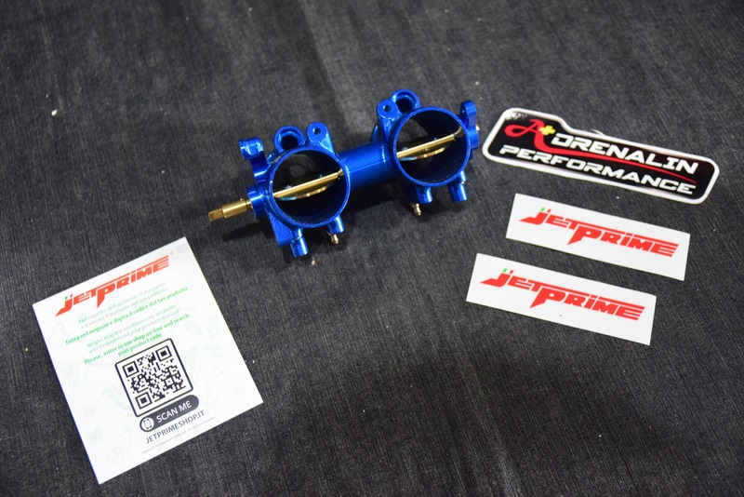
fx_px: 868
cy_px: 248
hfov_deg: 46.4
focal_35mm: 42
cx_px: 372
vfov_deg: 31.9
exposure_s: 1/30
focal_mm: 28
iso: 1600
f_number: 3.2
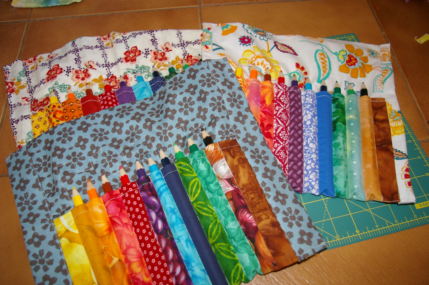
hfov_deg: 62.0
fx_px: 357
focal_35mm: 30
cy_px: 142
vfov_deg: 43.5
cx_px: 214
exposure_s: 1/30
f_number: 4
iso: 200
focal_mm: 20
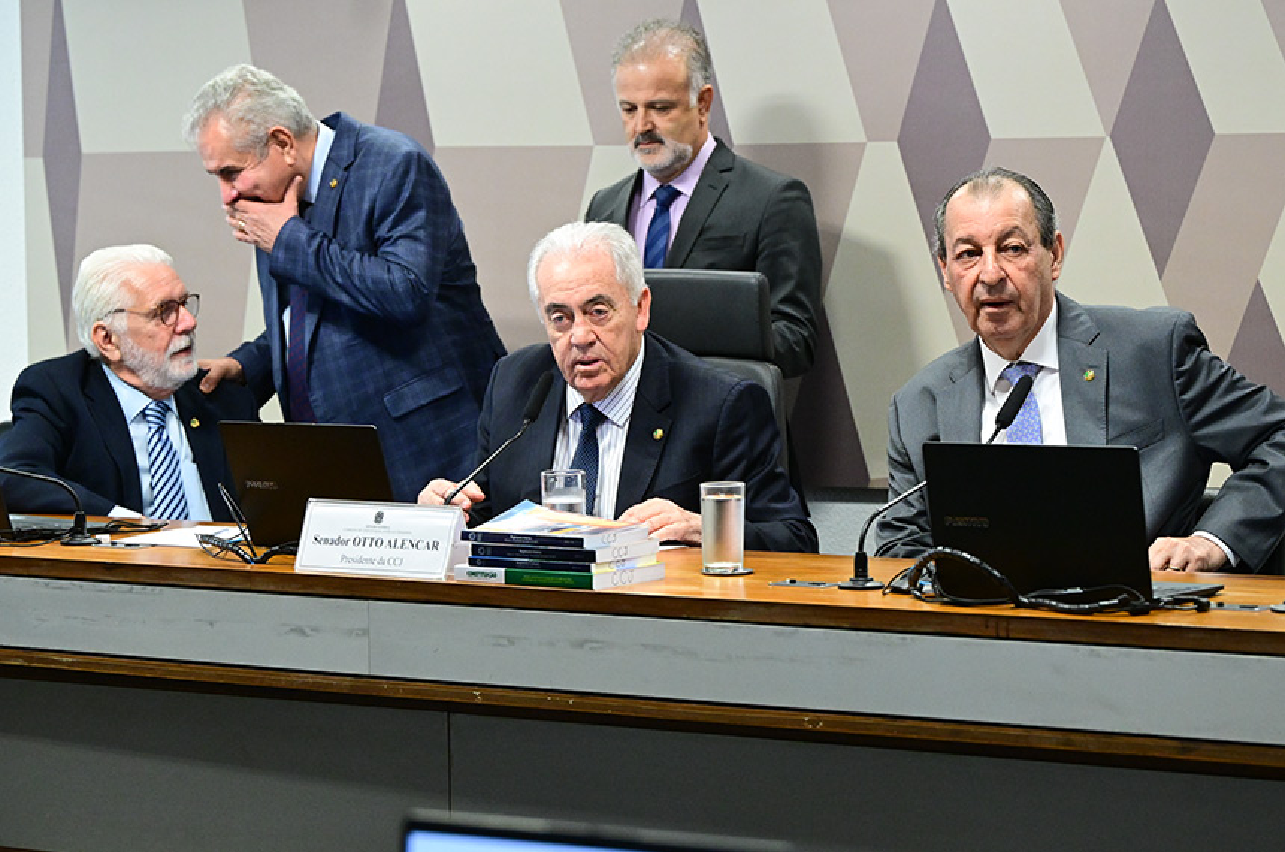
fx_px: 3741
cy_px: 426
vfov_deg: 13.0
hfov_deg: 19.5
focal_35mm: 105
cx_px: 642
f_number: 3.5
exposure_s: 1/200
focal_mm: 70
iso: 4000
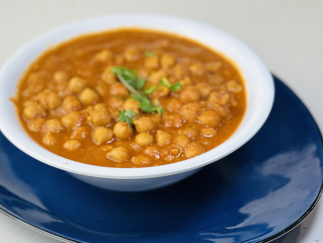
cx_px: 135
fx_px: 952
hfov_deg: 19.2
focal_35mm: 102
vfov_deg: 14.5
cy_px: 101
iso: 80
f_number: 2.8
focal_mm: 9
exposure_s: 1/120
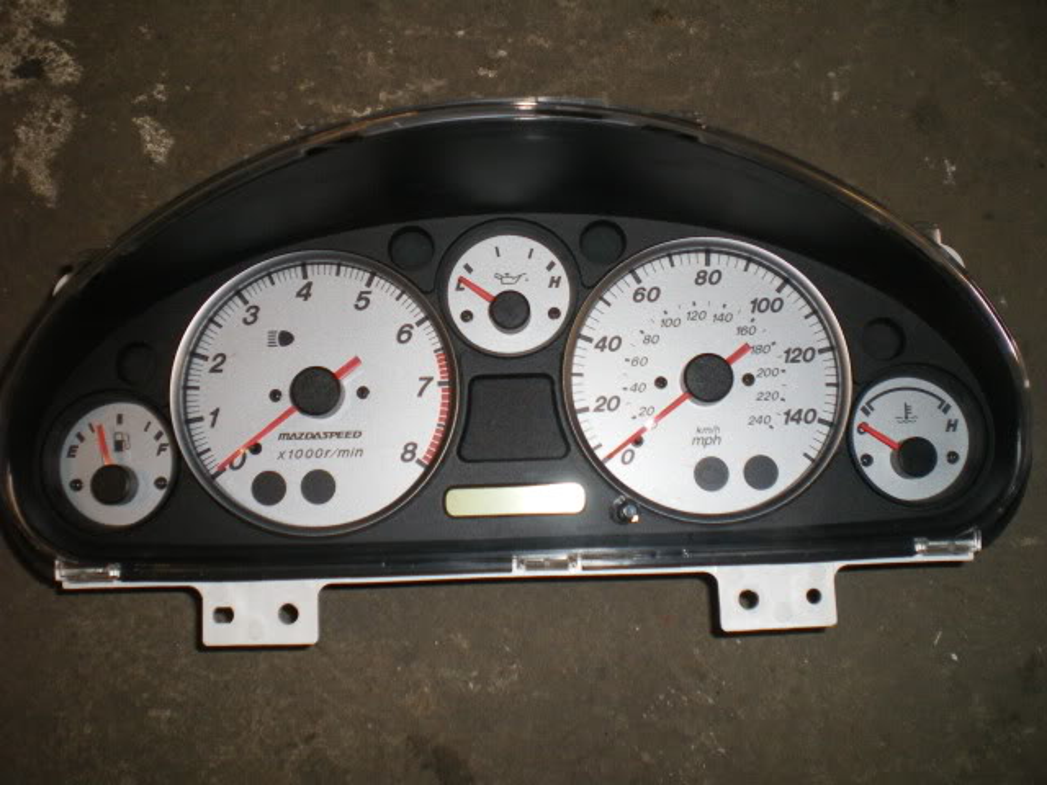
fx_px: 1149
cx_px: 524
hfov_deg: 49.0
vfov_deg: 37.7
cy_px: 392
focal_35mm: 38
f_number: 3.1
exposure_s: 1/50
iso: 200
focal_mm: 6.3
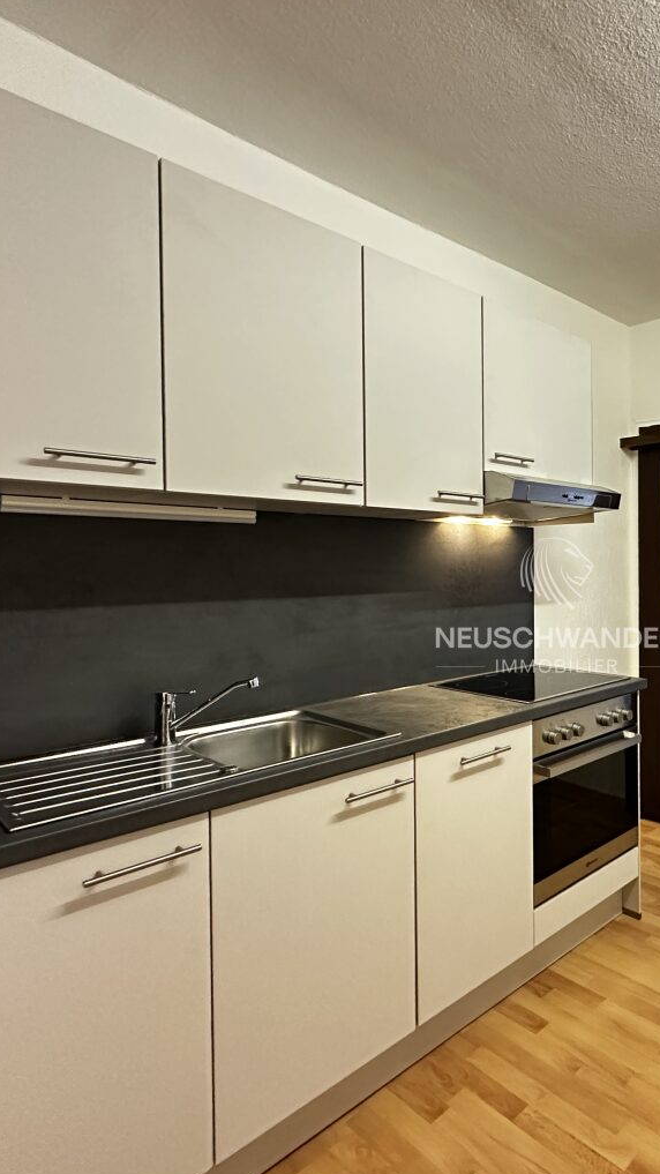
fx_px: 653
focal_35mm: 21
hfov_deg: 49.4
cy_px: 577
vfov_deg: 83.8
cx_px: 557
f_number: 2.2
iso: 1000
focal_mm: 2.22
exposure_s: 1/50
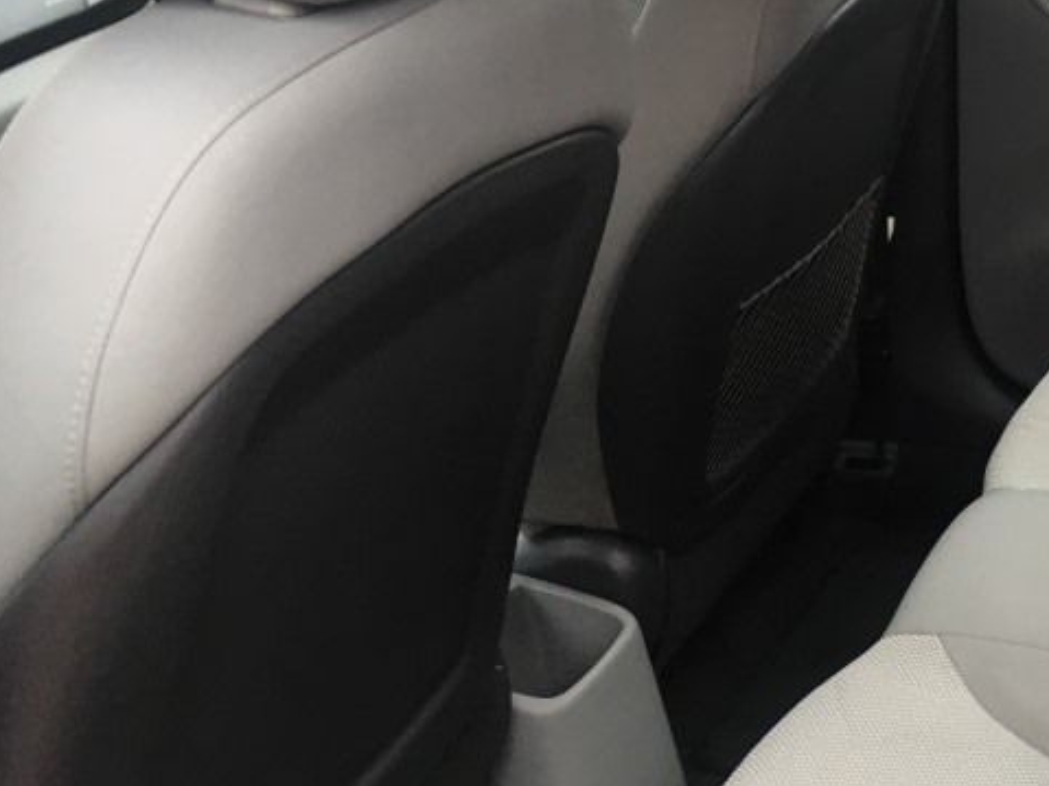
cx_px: 1038
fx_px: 1878
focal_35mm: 62
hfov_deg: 29.3
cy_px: 368
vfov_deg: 23.6
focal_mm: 4.15
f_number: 2.2
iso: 25
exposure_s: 1/40
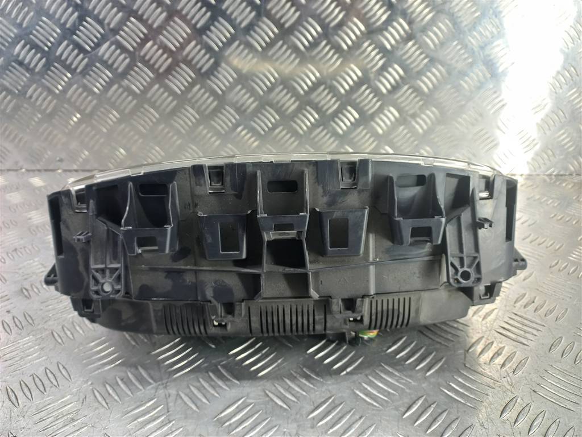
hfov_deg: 69.4
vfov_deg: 54.9
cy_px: 218
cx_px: 291
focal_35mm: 25
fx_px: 420
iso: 200
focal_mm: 4.6
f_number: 1.8
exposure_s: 1/50
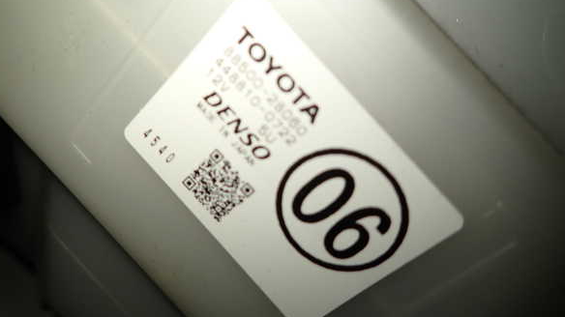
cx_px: 282
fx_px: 419
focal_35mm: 28
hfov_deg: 67.9
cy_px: 134
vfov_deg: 41.3
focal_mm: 4.5
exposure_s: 1/80
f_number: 2
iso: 100
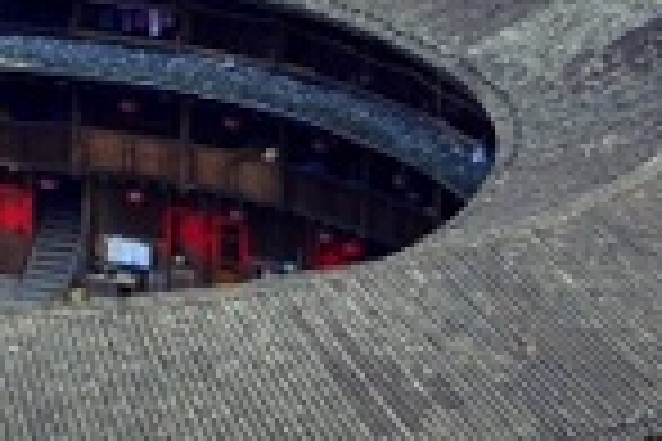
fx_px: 7577
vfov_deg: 3.3
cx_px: -419
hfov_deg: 5.0
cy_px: -207
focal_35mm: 412
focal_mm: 45
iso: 200
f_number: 6.3
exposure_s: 1/160
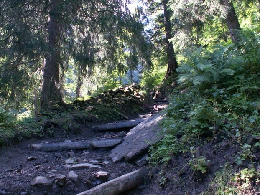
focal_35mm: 36
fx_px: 270
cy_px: 99
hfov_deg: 51.3
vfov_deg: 39.7
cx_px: 127
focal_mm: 5.86
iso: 64
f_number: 2.8
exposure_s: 1/40
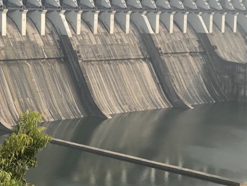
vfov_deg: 17.6
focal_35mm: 84
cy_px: 92
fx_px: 600
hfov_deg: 22.5
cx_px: 10
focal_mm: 3.99
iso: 20
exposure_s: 1/1100
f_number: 1.8
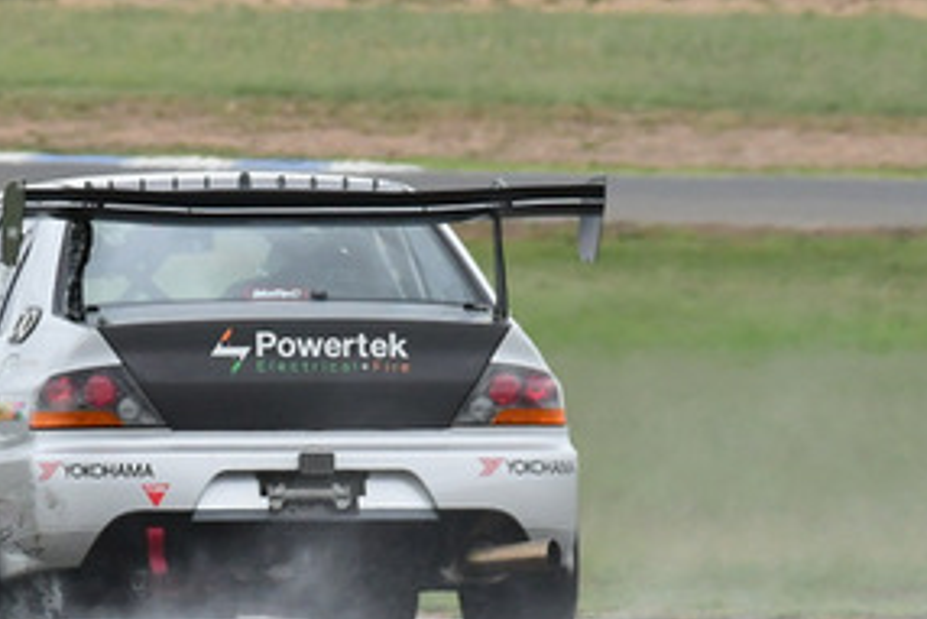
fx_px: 54126
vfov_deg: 0.7
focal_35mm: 2101
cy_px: 282
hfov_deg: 1.0
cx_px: 230
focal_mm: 500
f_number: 11
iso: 1250
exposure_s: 1/640
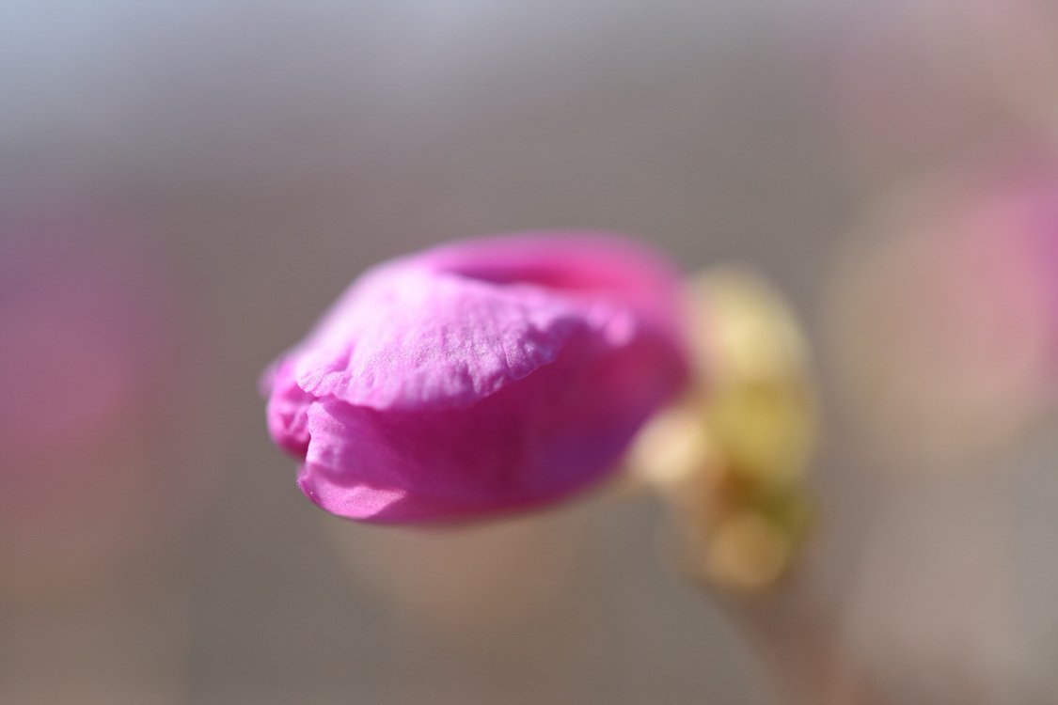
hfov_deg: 33.4
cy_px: 352
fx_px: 1763
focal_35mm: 60
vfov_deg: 22.6
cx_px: 529
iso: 1000
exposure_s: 1/4000
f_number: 4.2
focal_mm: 60
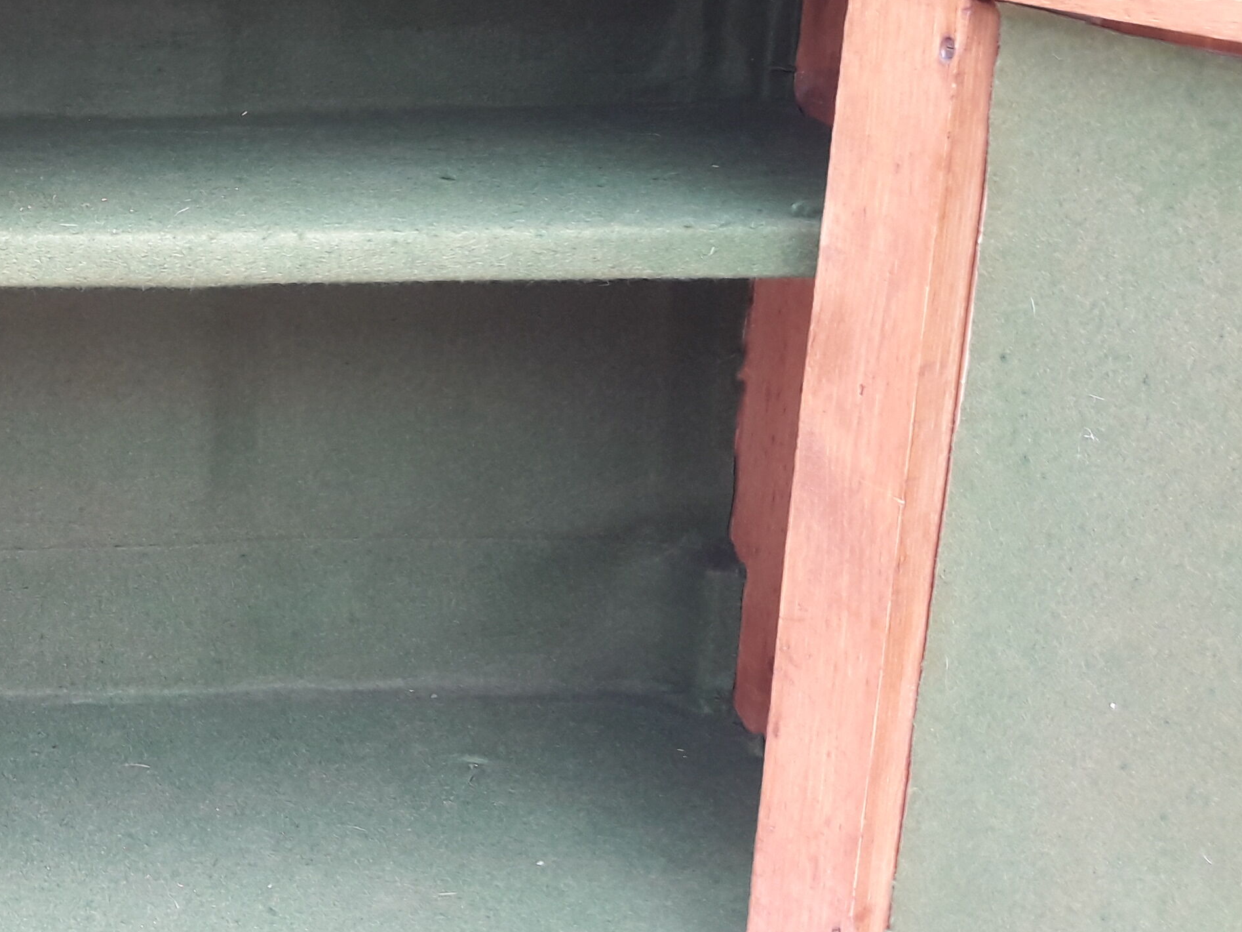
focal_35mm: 61
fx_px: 2189
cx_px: -36
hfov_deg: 29.3
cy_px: 425
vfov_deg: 24.0
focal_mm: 3.7
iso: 50
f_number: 1.9
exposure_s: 1/50
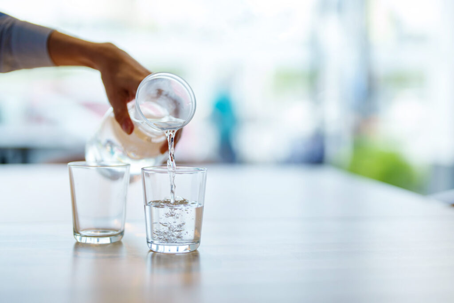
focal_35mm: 50
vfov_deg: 27.0
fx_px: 631
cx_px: 227
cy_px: 152
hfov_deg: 39.6
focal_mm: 50
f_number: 1.4
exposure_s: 1/640
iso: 100
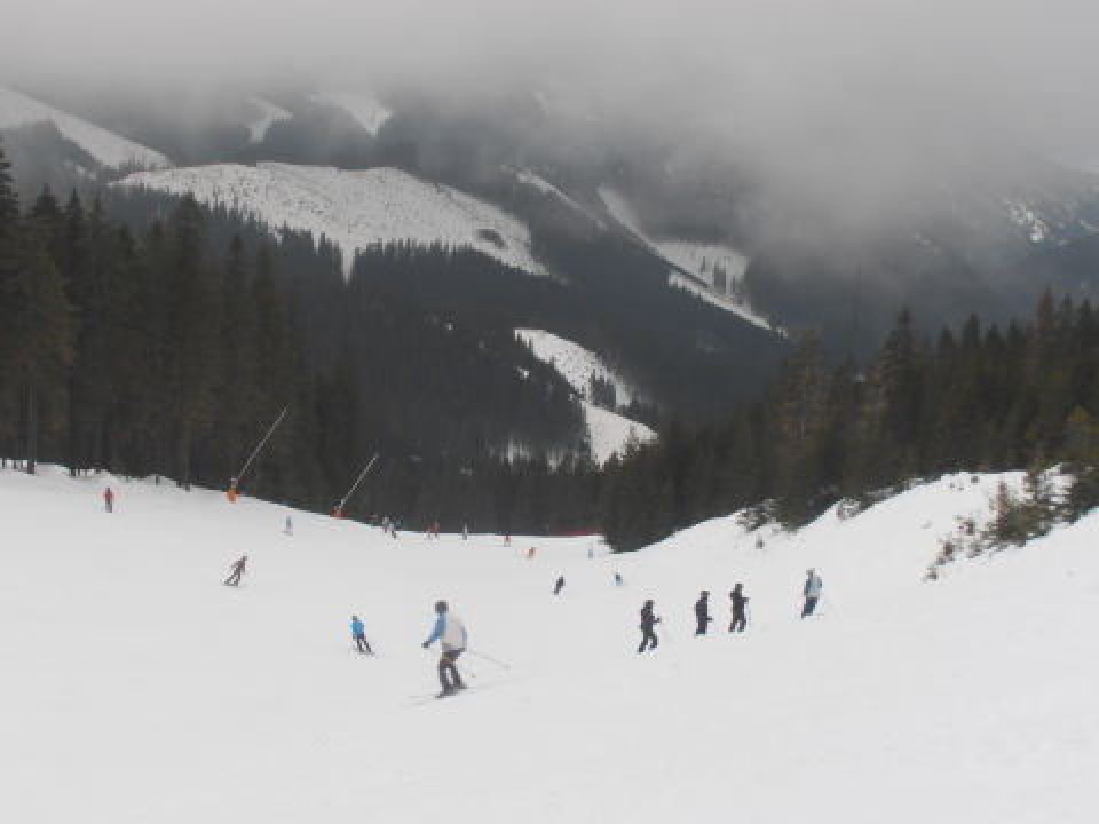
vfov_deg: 25.7
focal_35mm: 57
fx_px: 1810
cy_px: 412
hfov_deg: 33.8
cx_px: 550
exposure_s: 1/100
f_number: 11
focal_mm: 10.04
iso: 80
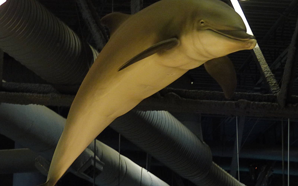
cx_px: 149
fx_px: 1372
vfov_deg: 7.8
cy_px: 75
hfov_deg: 12.4
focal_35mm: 169
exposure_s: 1/4
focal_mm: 25.81
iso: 800
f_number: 5.3
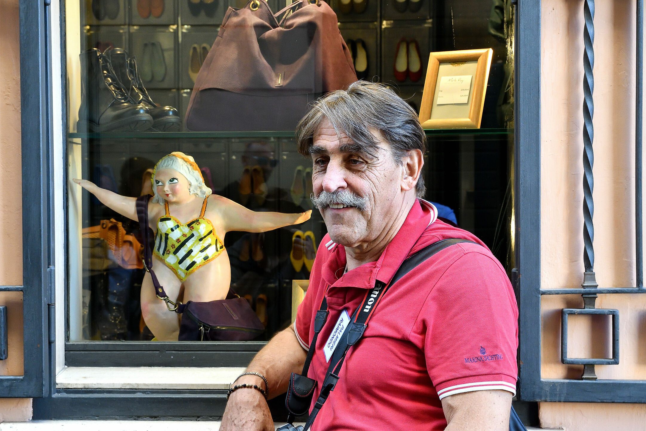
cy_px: 210
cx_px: 310
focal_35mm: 83
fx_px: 1489
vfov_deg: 16.5
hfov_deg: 24.5
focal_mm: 50
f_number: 10
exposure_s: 1/80
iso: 2500
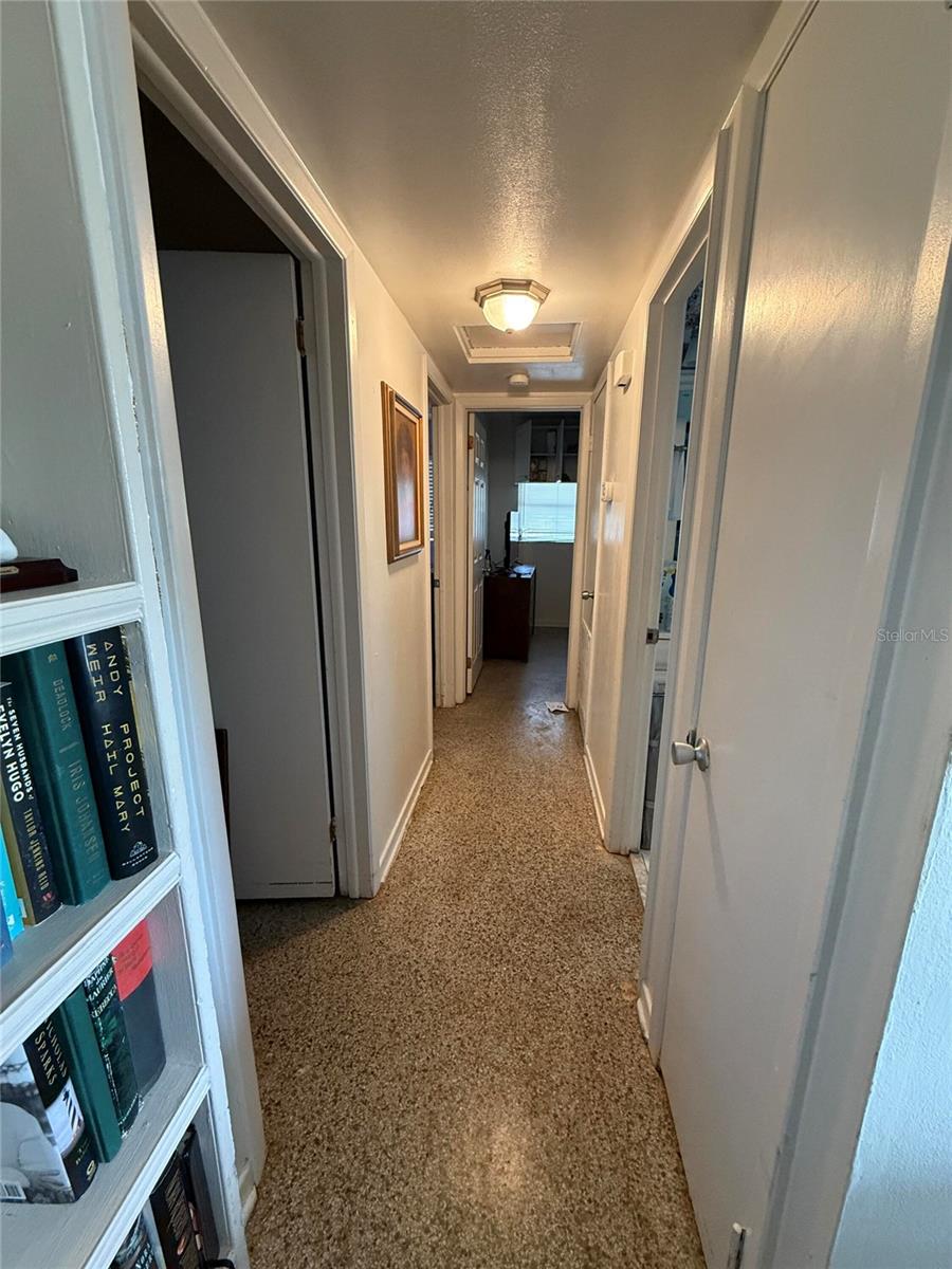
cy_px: 634
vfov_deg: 102.1
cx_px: 476
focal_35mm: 14
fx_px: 513
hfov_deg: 85.7
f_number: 2.2
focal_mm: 2.22
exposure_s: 1/60
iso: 500
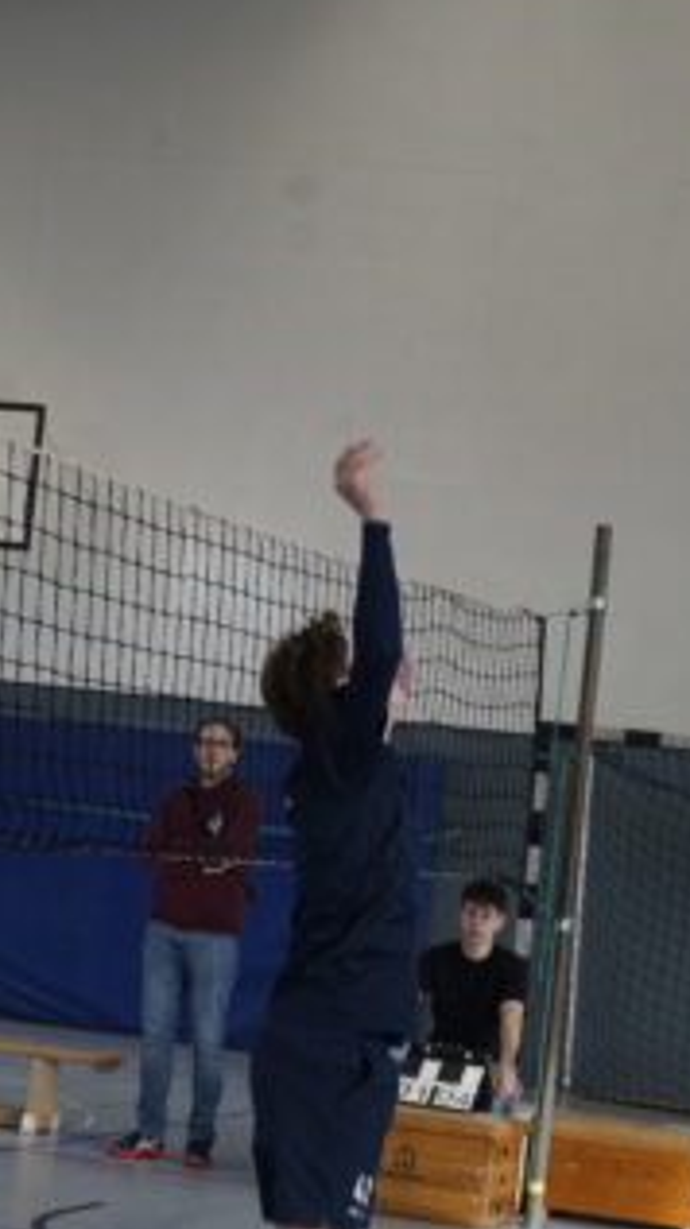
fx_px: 3387
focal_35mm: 104
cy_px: 772
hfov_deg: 11.6
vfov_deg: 20.5
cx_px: 229
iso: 1250
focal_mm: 50
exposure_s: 1/160
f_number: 5.6
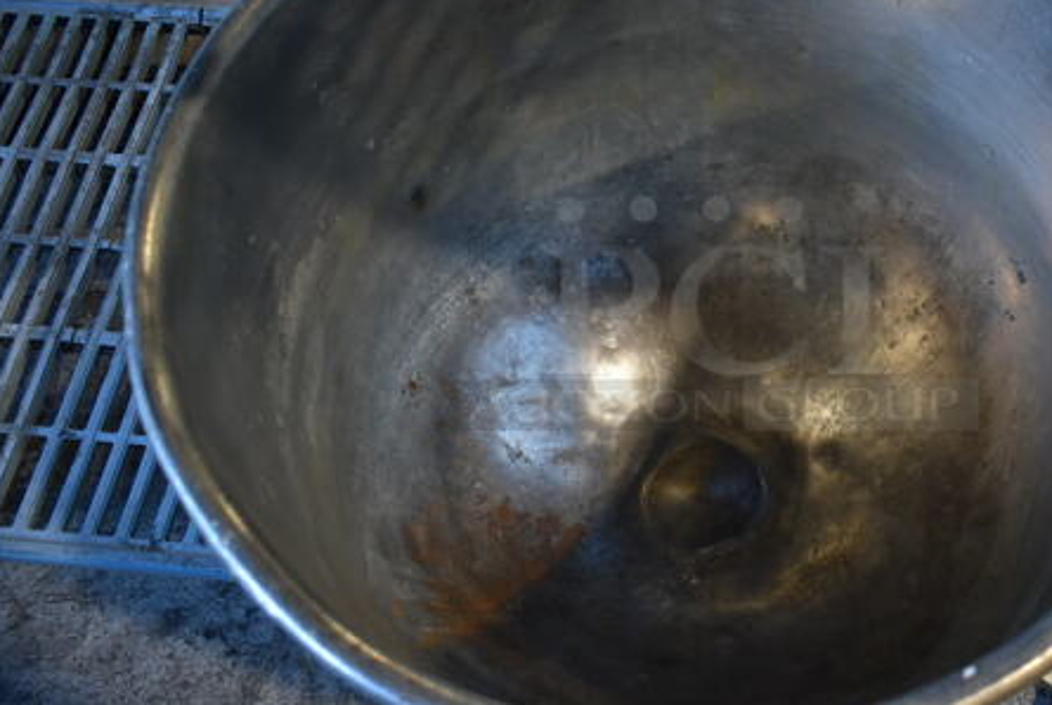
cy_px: 305
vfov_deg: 36.0
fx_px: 1083
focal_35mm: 37
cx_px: 716
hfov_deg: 50.7
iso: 450
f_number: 3.5
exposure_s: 1/30
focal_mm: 18
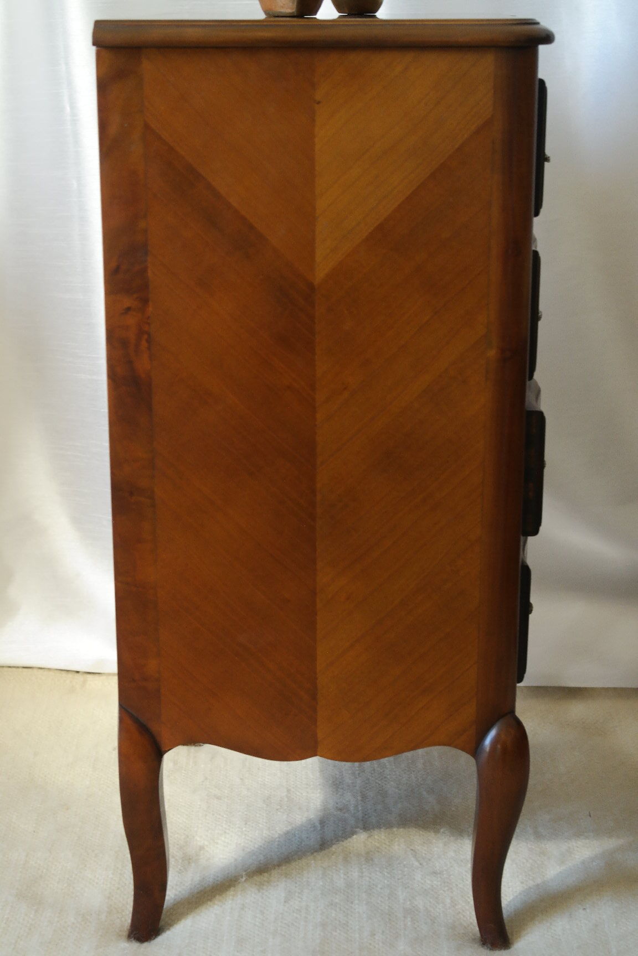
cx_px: 319
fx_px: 1834
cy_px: 478
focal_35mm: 69
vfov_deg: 29.2
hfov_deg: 19.7
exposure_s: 1/30
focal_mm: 45
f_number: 5.6
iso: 800
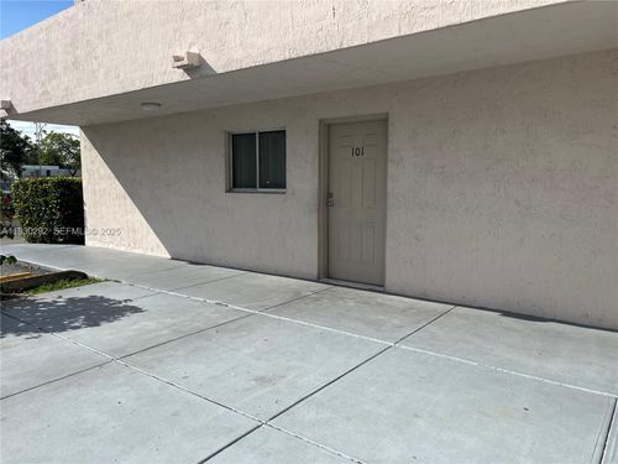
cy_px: 232
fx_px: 464
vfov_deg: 53.1
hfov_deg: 67.3
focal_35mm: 26
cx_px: 309
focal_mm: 5.1
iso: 50
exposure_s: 1/4651
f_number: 1.6
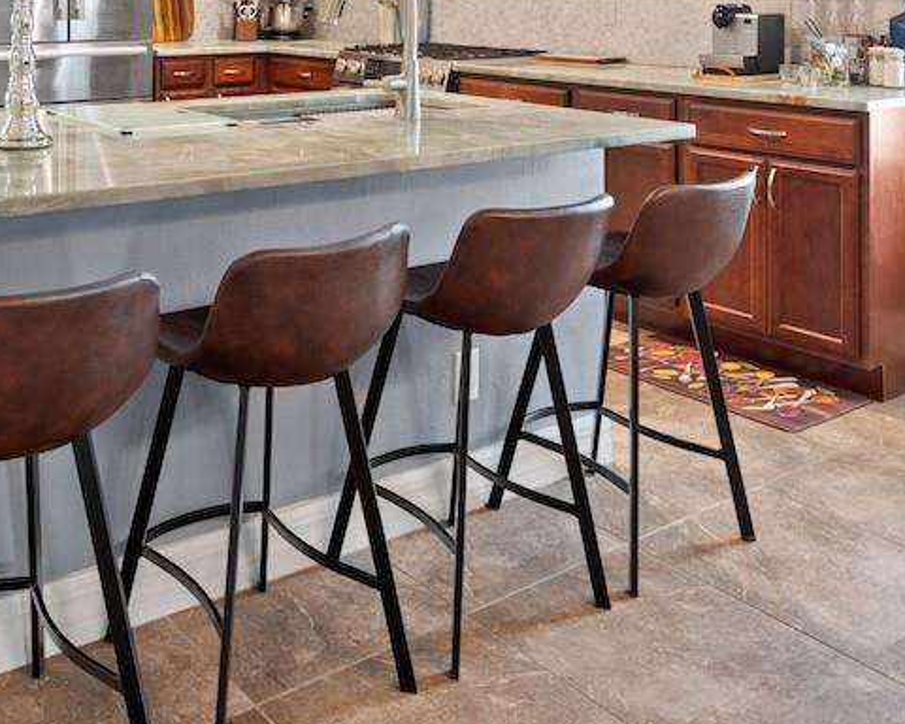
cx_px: 219
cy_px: -29
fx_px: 1071
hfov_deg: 44.2
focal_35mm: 40
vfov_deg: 33.5
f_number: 9
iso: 250
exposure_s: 4
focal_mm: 16
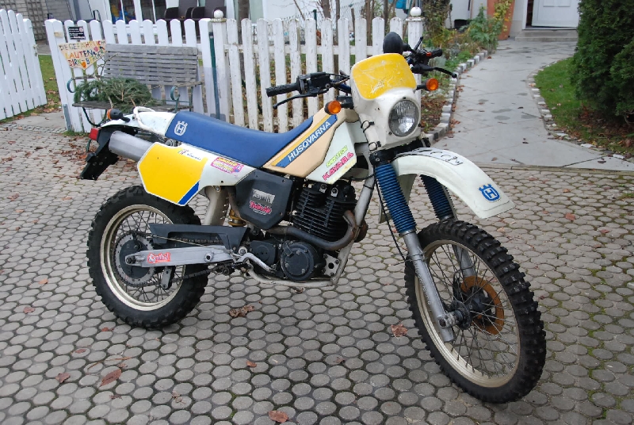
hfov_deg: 53.1
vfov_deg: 37.0
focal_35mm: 36
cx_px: 317
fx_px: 635
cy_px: 212
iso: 800
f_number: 4
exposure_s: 1/50
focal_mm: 24
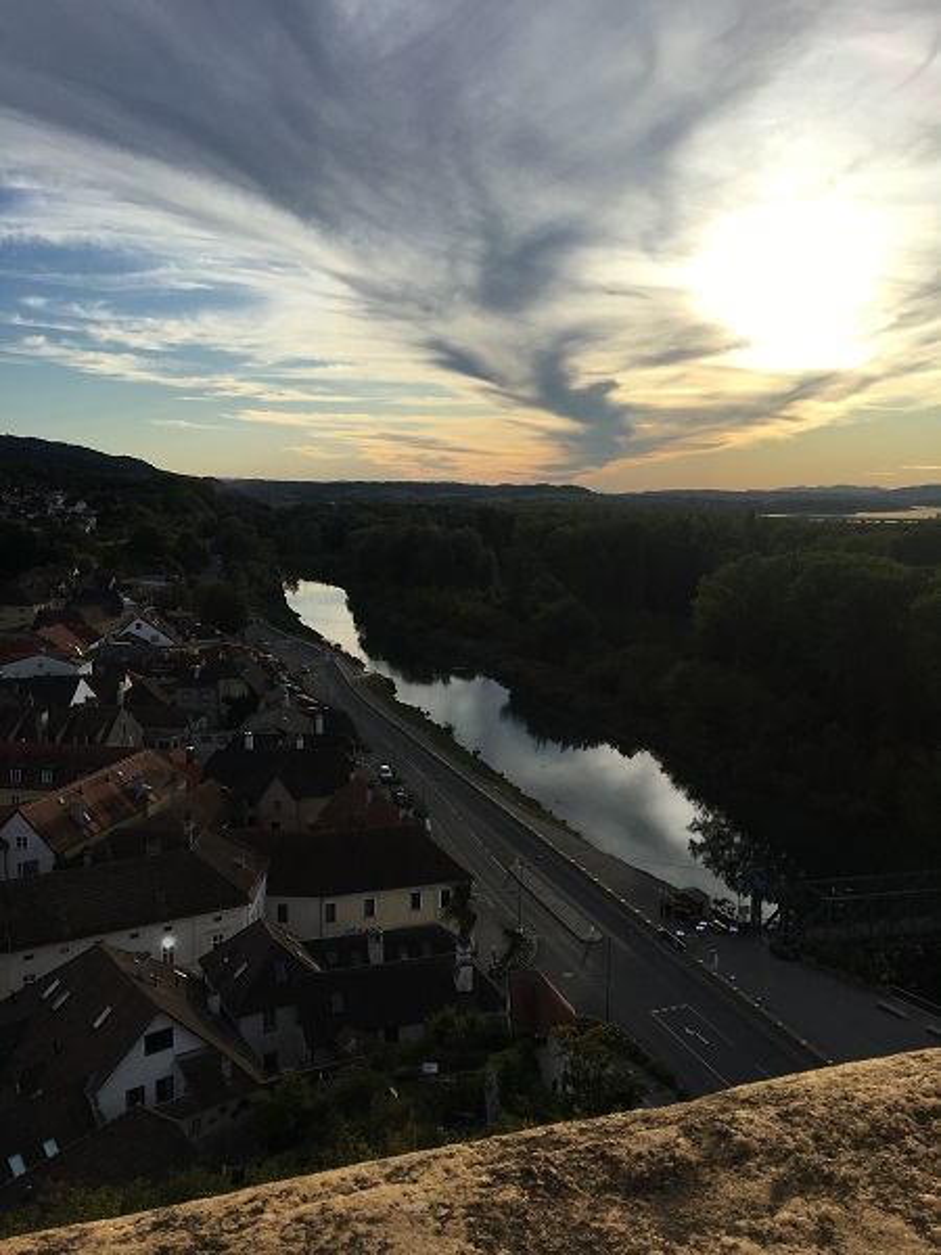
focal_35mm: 29
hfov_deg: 48.2
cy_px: 628
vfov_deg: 61.7
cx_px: 470
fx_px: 1051
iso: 25
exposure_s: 1/2331
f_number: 2.2
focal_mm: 4.15
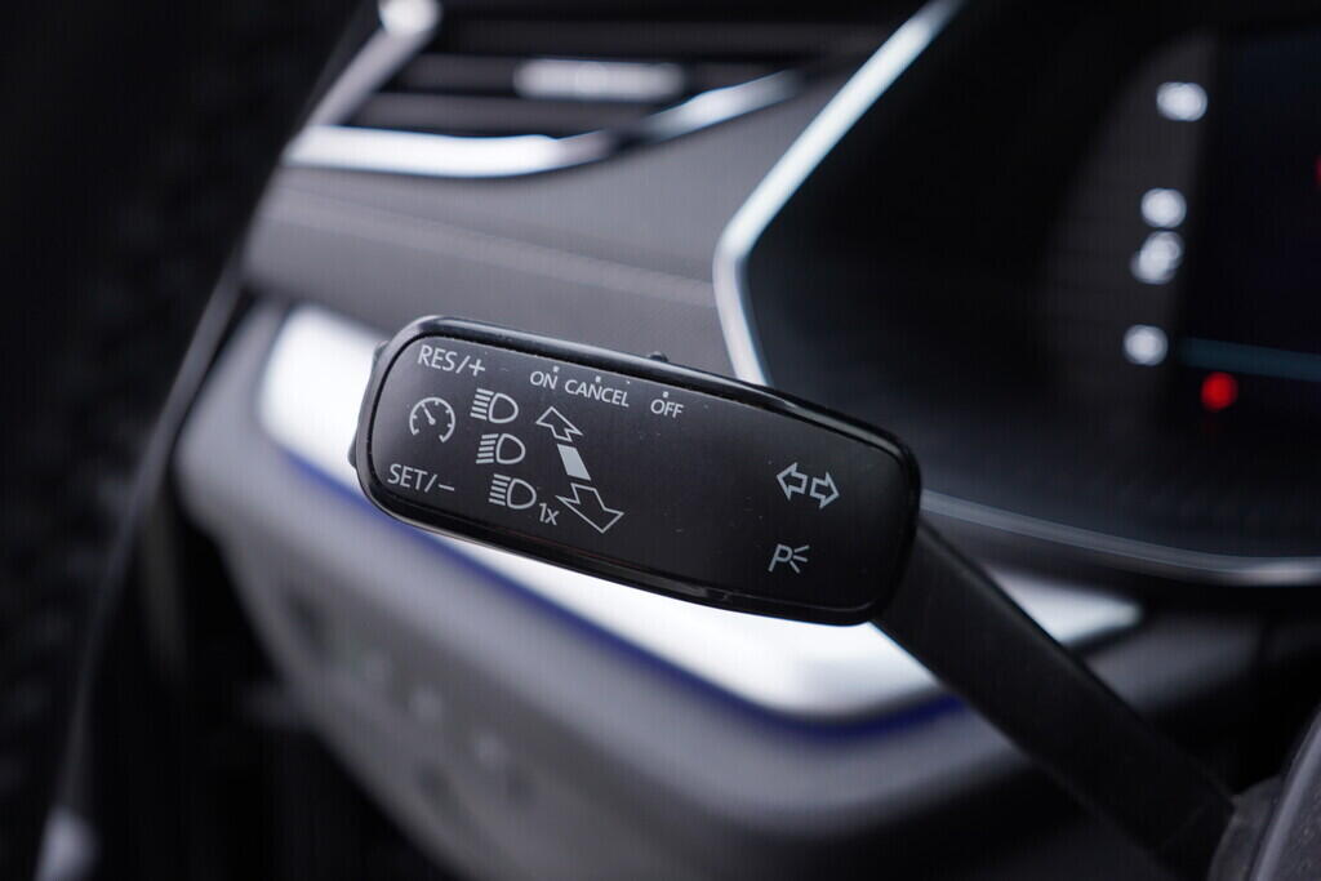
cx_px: 660
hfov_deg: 53.1
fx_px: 1321
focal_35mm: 36
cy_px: 440
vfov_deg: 36.9
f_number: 2.8
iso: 125
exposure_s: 1/40
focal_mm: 24
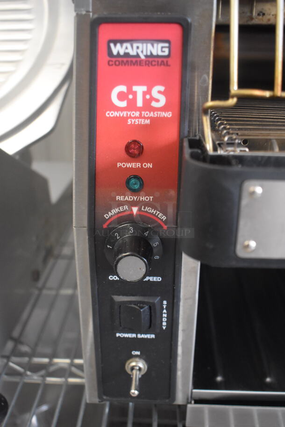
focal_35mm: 34
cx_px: 142
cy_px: 214
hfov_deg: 38.4
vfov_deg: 55.1
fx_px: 409
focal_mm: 23
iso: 3200
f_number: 3.8
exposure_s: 1/125
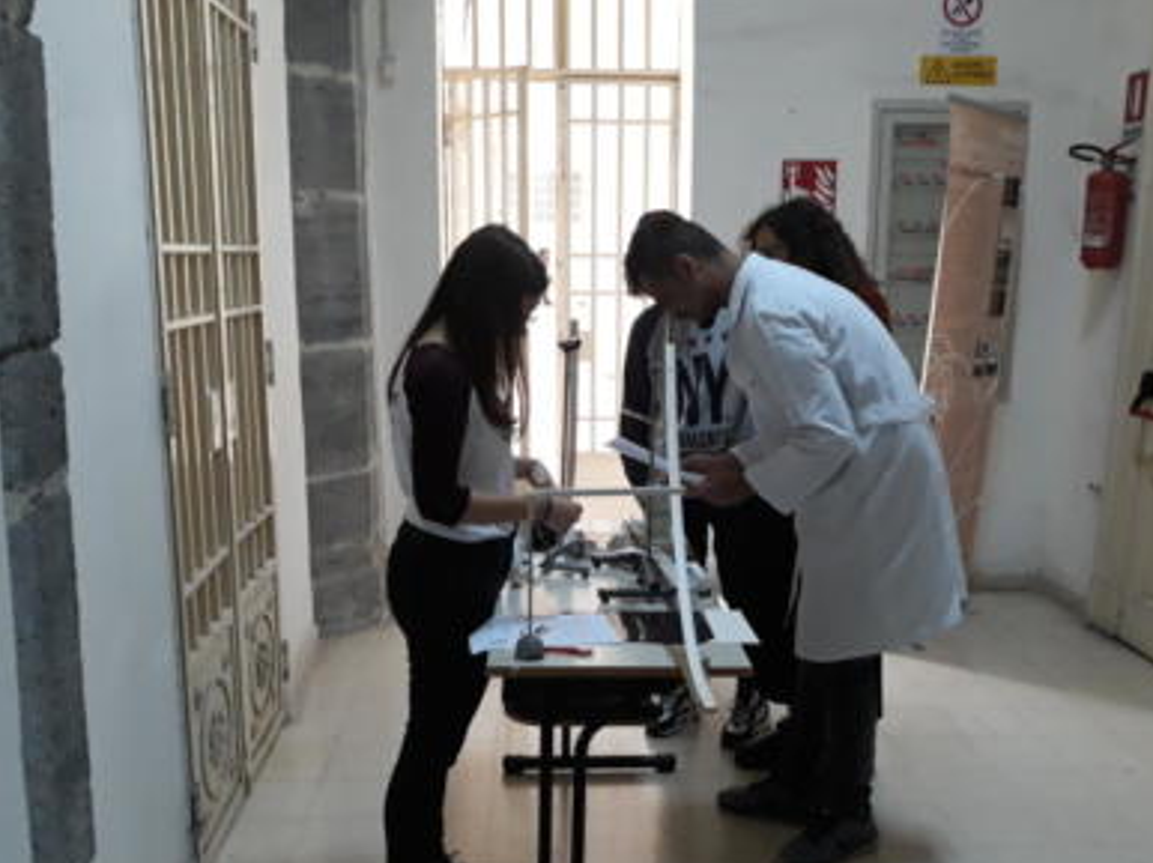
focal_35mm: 35
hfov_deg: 52.6
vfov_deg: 40.5
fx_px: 1165
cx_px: 597
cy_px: 506
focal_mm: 3.71
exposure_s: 1/33
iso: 200
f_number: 1.7
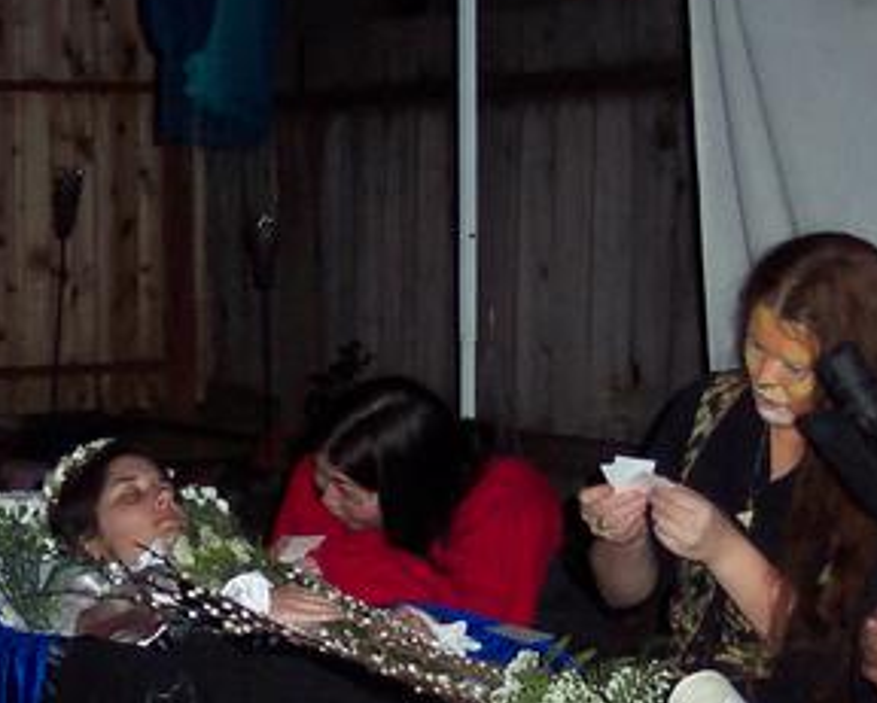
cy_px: 519
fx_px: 2572
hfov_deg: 19.3
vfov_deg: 15.5
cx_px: 353
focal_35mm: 99
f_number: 2.8
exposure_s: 1/30
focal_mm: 8
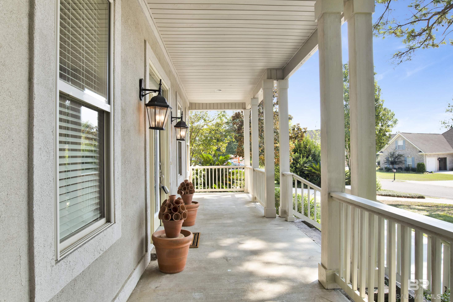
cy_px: 154
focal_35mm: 22
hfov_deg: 78.6
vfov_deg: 57.2
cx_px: 220
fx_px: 277
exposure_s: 1/50
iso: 200
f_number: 11
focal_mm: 21
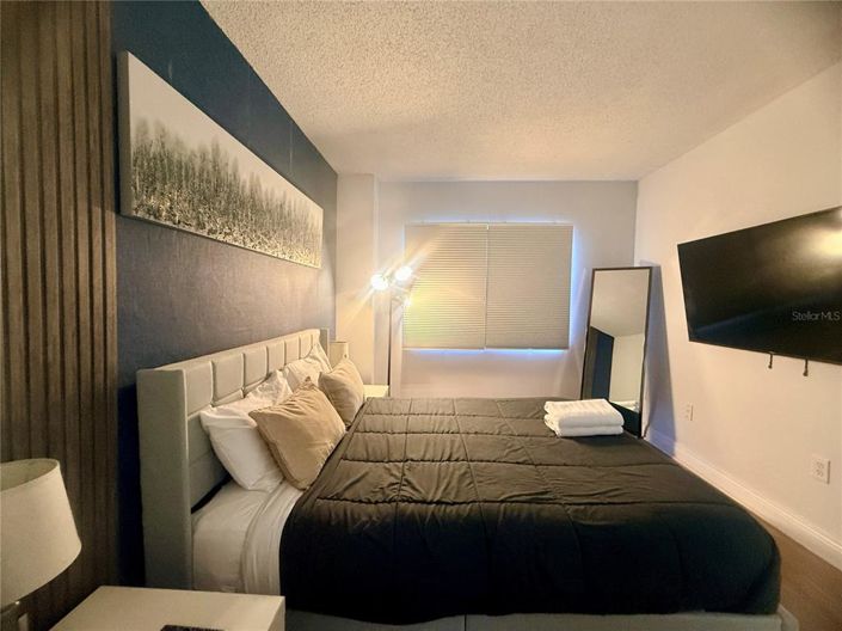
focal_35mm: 14
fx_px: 340
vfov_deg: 85.6
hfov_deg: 102.1
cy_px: 316
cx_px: 421
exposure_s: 1/60
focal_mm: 2.22
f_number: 2.2
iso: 400
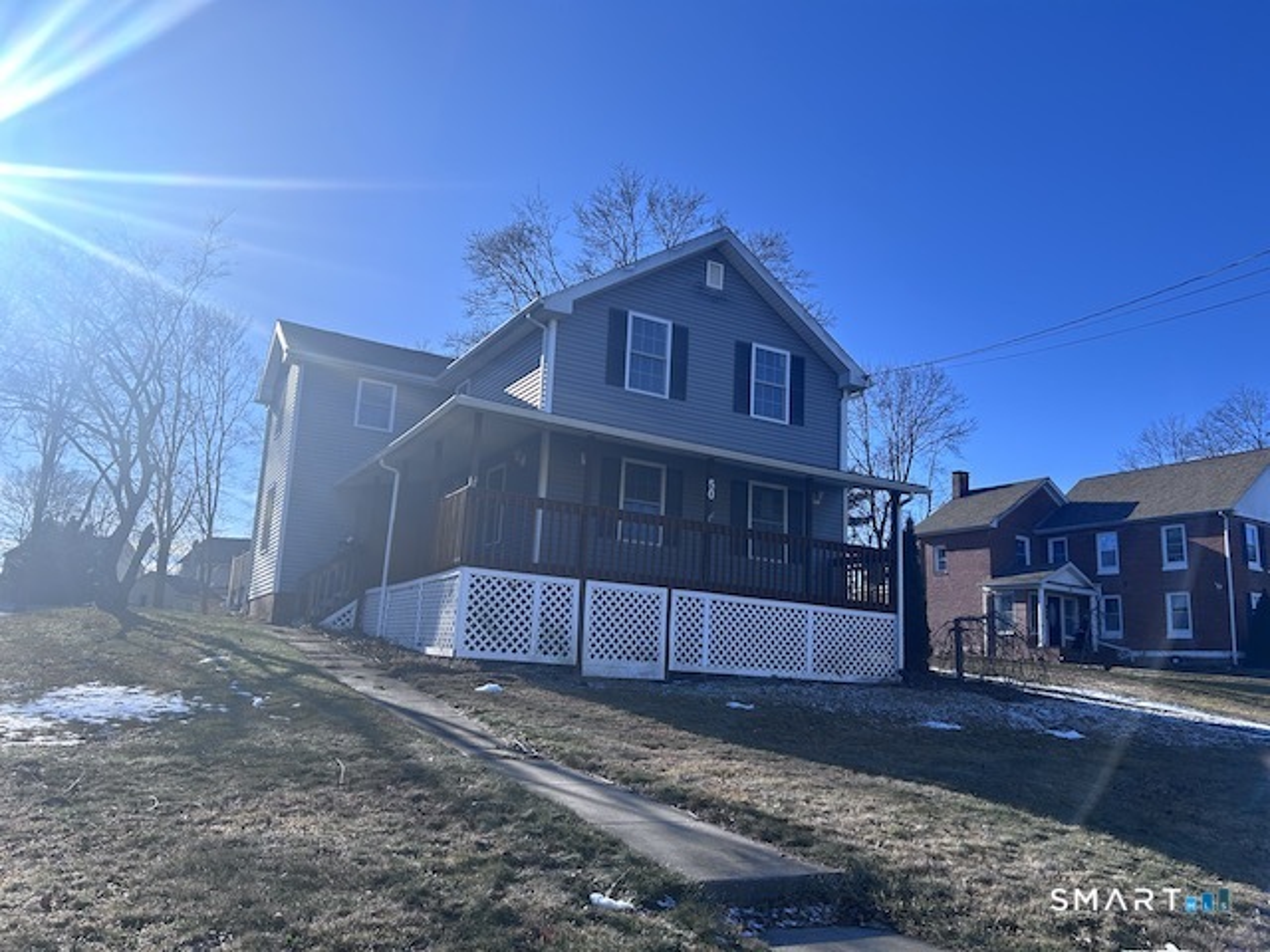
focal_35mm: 26
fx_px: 954
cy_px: 476
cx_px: 635
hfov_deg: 67.3
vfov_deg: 53.1
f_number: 1.5
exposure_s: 1/4274
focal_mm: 5.7
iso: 50
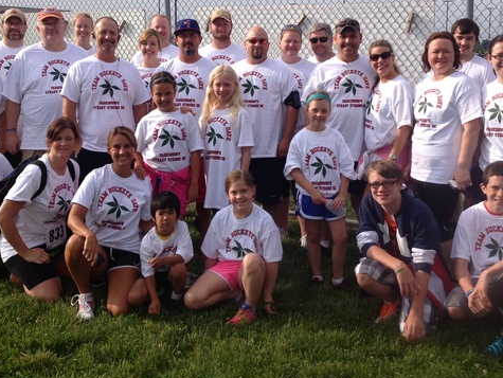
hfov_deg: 36.1
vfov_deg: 27.4
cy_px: 136
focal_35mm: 53
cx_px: 257
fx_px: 771
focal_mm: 4.28
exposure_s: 1/1346
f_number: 2.4
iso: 50
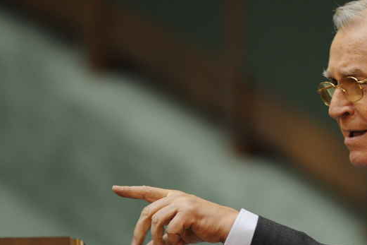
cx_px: 321
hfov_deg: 2.1
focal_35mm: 983
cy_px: 164
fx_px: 10017
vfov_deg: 1.4
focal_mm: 400
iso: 1600
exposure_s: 1/200
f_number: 2.8
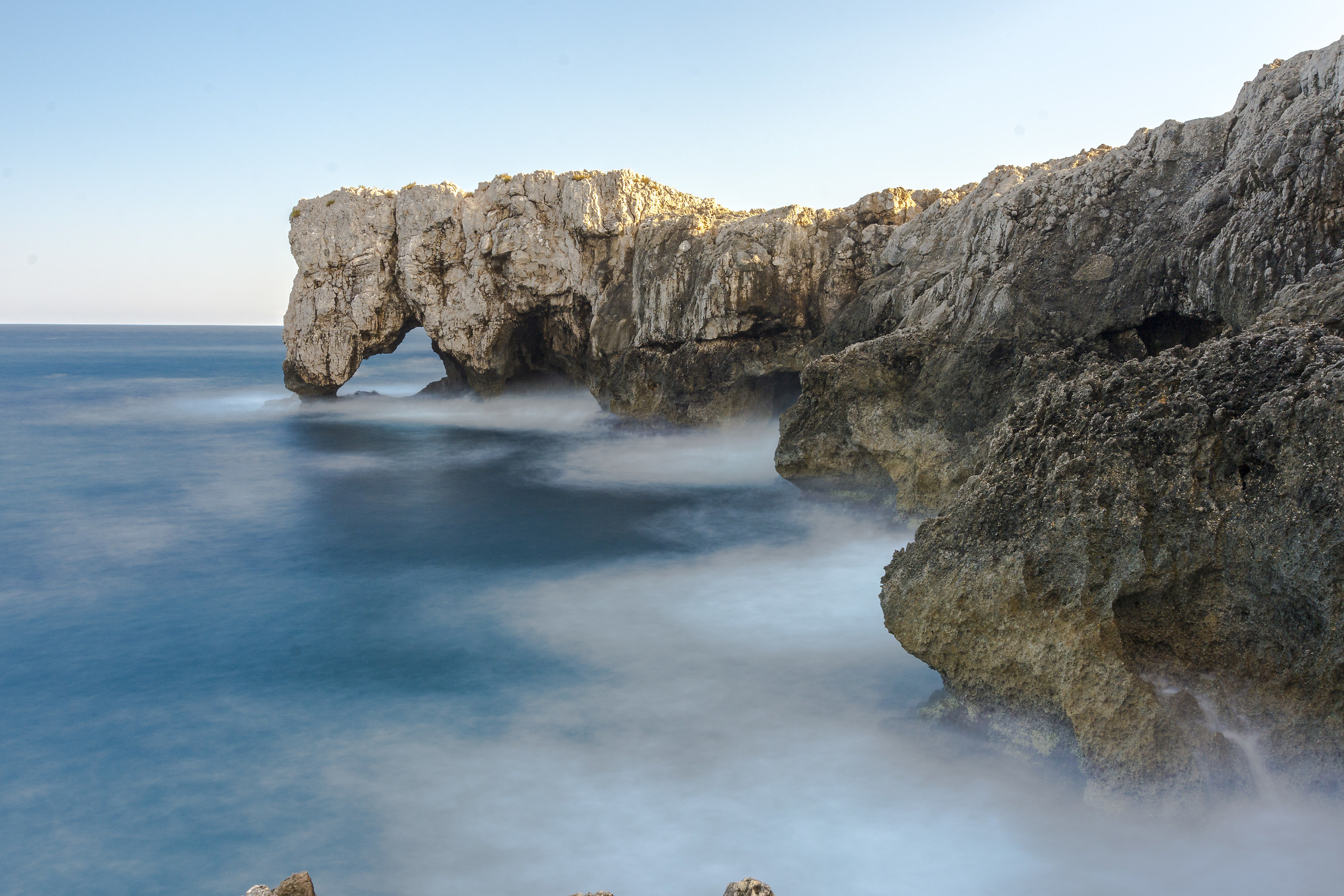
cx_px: 681
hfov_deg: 60.3
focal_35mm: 31
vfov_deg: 42.3
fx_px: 1157
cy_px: 462
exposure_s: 30
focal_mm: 20
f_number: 13
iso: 200
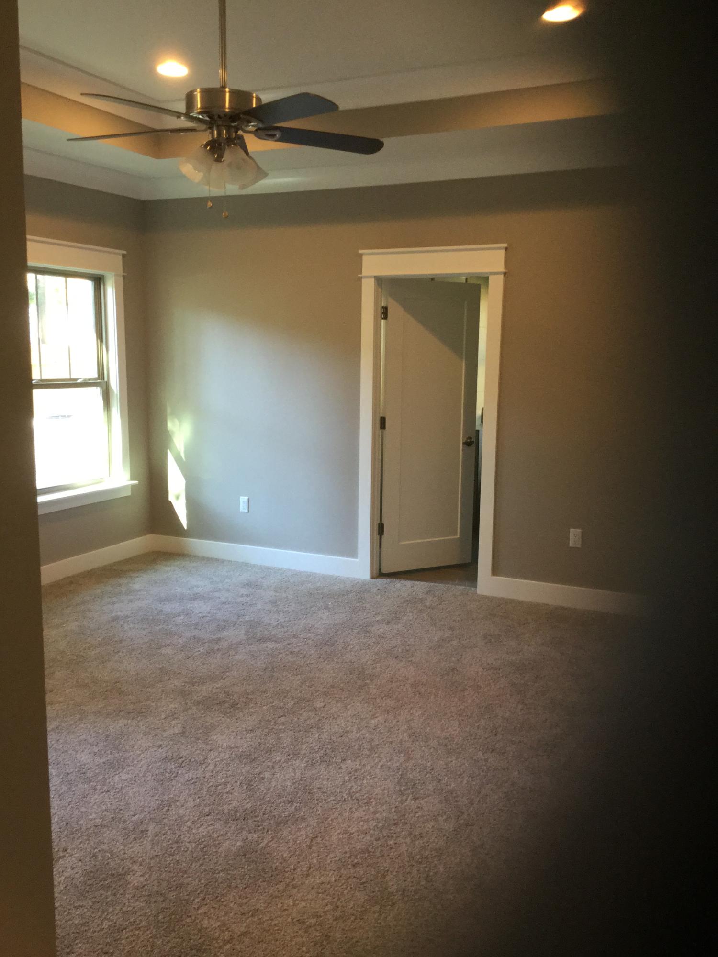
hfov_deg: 45.4
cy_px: 478
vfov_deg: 58.4
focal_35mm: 31
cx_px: 359
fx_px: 857
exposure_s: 1/30
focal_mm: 3.3
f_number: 2.4
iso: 100
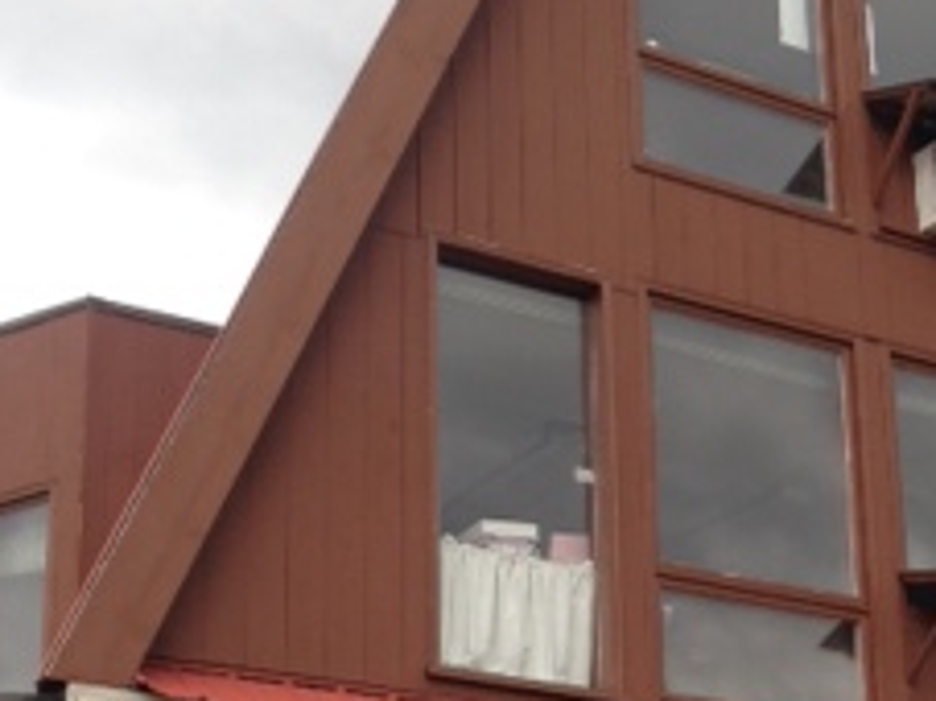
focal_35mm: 93
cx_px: 709
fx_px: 2513
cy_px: 614
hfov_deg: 20.9
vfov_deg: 15.7
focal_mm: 4.12
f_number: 2.4
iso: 50
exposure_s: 1/180
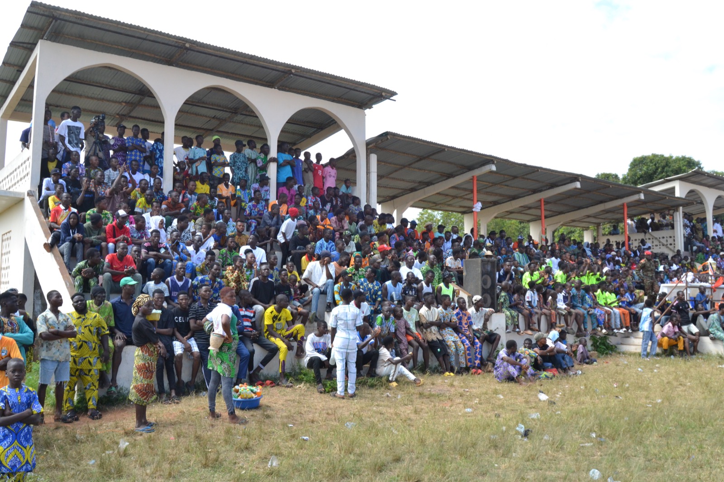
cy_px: 241
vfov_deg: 40.0
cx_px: 362
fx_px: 663
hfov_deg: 57.2
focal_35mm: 33
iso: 800
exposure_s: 1/400
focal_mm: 22
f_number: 11
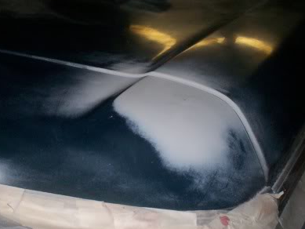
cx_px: 107
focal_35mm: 74
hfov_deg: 26.2
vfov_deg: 19.9
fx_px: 652
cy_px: 85
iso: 140
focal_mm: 6
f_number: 4.5
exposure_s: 1/60
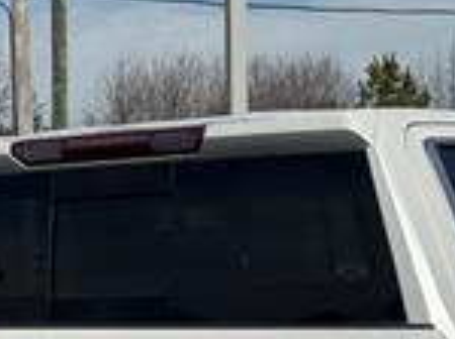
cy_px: 608
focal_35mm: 205
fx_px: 2690
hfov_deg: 9.6
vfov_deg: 7.0
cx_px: 82
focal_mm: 6.76
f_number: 1.78
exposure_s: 1/9009
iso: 64
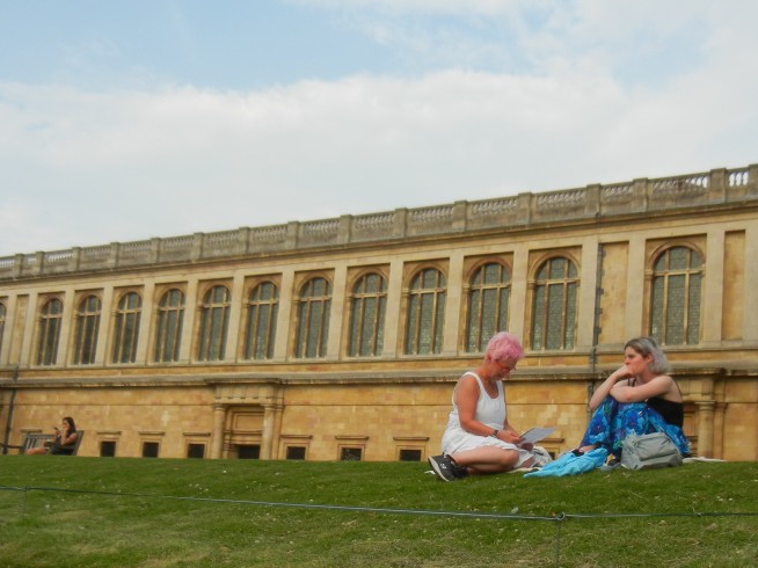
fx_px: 1029
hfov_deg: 40.4
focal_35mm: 47
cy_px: 400
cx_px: 416
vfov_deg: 30.5
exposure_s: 1/773
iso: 160
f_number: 3.5
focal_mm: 5.4
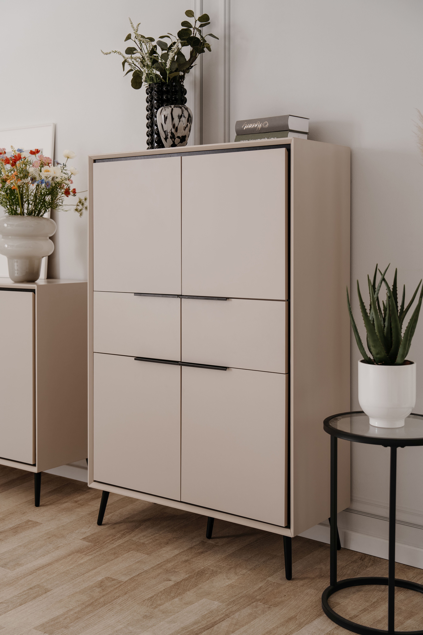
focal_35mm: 47
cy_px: 318
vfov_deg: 41.9
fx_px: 828
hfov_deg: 28.6
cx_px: 212
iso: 100
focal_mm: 47
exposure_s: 1/4
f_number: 3.5
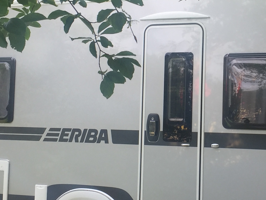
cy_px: 70
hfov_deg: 21.7
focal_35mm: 89
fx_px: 684
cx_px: 218
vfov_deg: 16.6
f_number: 2.2
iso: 32
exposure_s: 1/444
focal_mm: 4.15
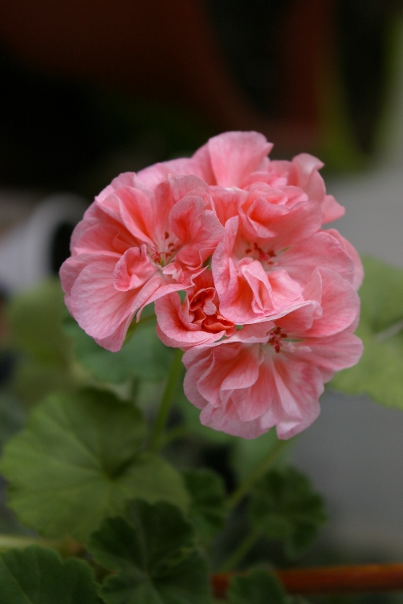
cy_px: 302
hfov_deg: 16.6
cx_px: 202
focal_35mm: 82
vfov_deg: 24.6
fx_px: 1385
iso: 400
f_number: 8
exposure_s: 1/90
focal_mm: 55
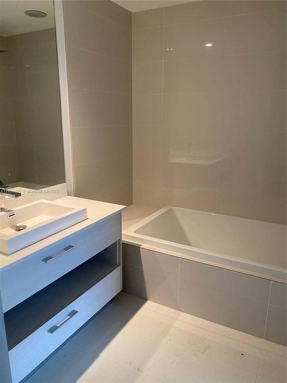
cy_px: 192
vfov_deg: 67.3
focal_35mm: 26
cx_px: 144
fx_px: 287
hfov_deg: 53.1
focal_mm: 4.25
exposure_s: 1/60
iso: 200
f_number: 1.8
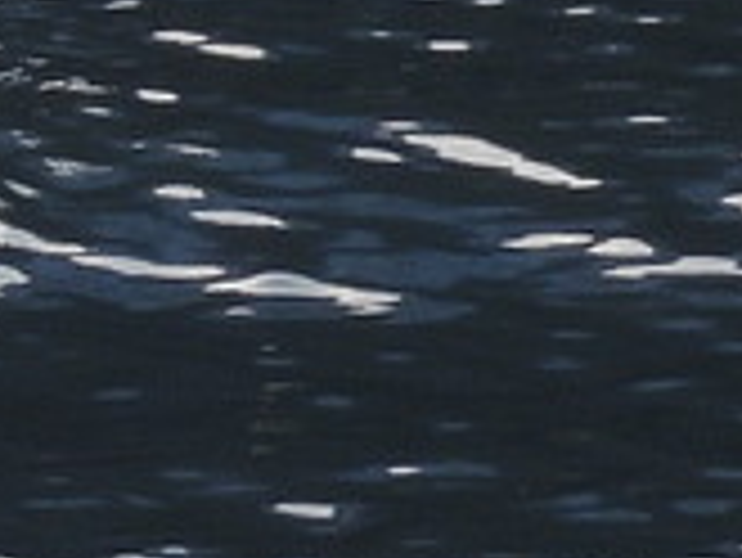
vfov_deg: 0.2
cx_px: -1686
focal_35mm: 8549
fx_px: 183383
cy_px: 9
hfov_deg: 0.2
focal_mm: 196
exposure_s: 1/640
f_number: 5.6
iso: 100
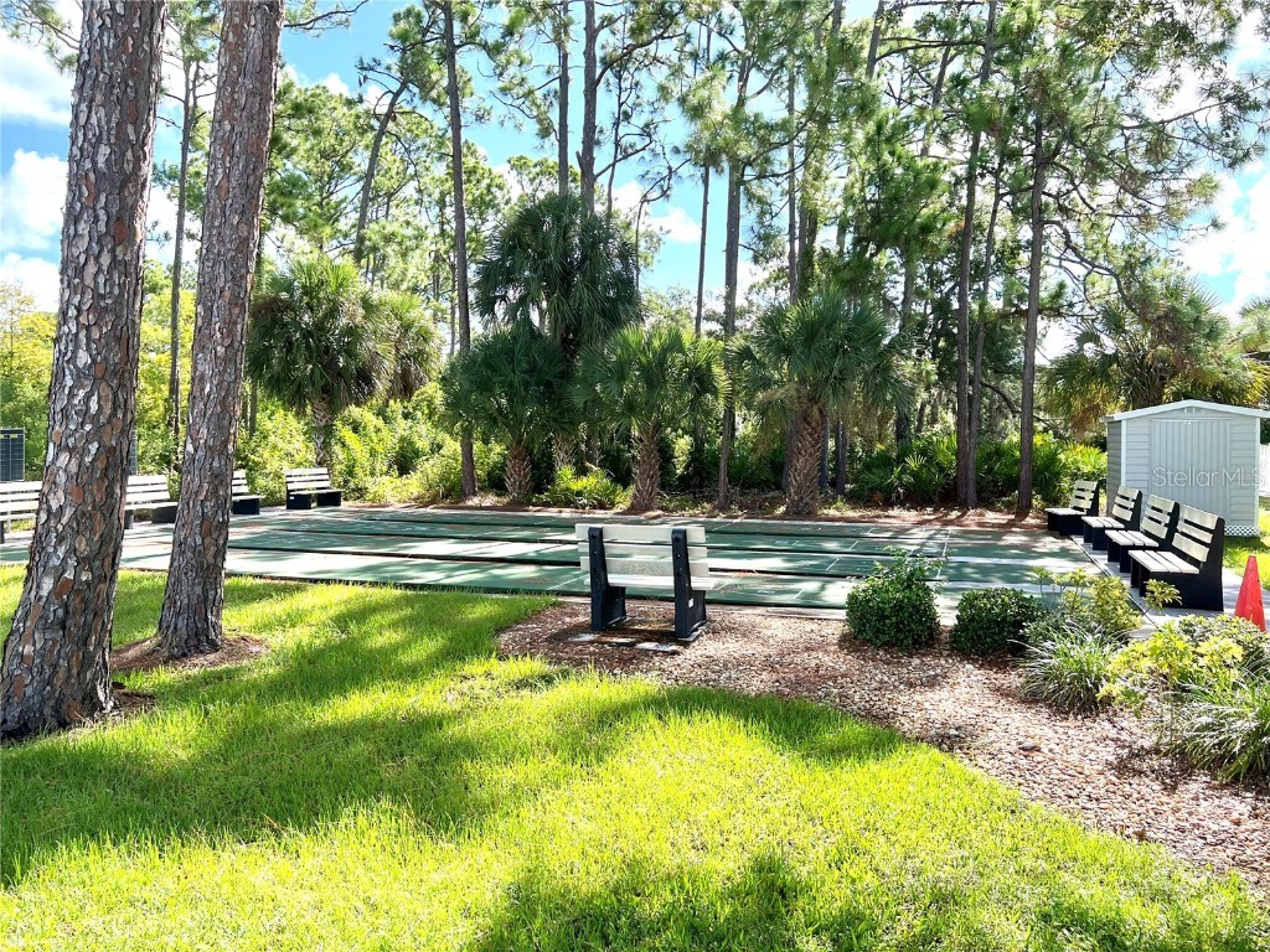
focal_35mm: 26
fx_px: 954
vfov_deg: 53.1
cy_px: 476
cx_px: 635
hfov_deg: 67.3
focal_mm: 5.7
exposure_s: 1/1029
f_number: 1.5
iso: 50
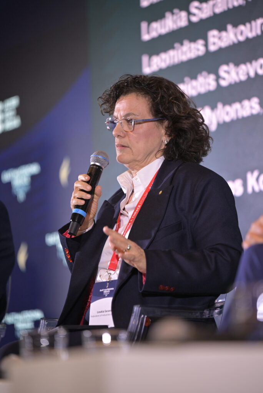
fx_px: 2189
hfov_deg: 6.9
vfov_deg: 10.3
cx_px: 132
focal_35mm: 200
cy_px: 196
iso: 500
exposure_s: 1/125
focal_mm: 200
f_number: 2.8
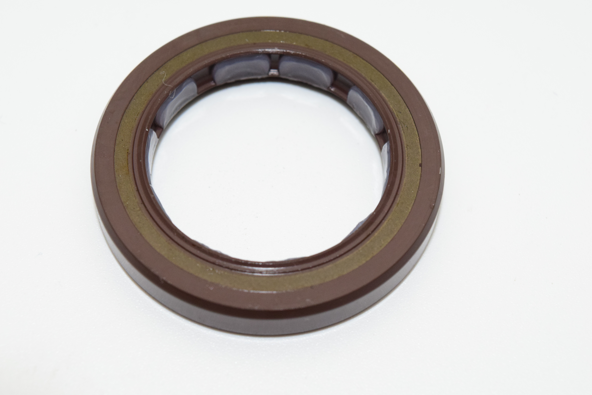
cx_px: 296
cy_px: 198
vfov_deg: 16.6
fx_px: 1358
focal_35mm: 82
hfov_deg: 24.6
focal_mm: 55
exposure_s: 1/60
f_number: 11
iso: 1600
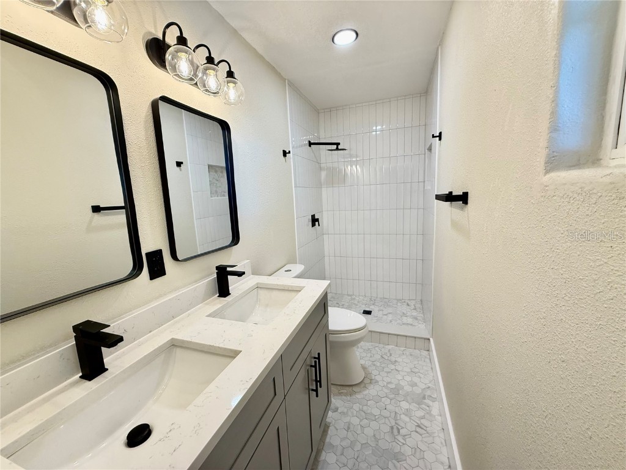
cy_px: 235
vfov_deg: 85.7
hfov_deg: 102.1
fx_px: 253
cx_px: 313
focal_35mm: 14
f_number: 2.2
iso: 250
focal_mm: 2.22
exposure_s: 1/120
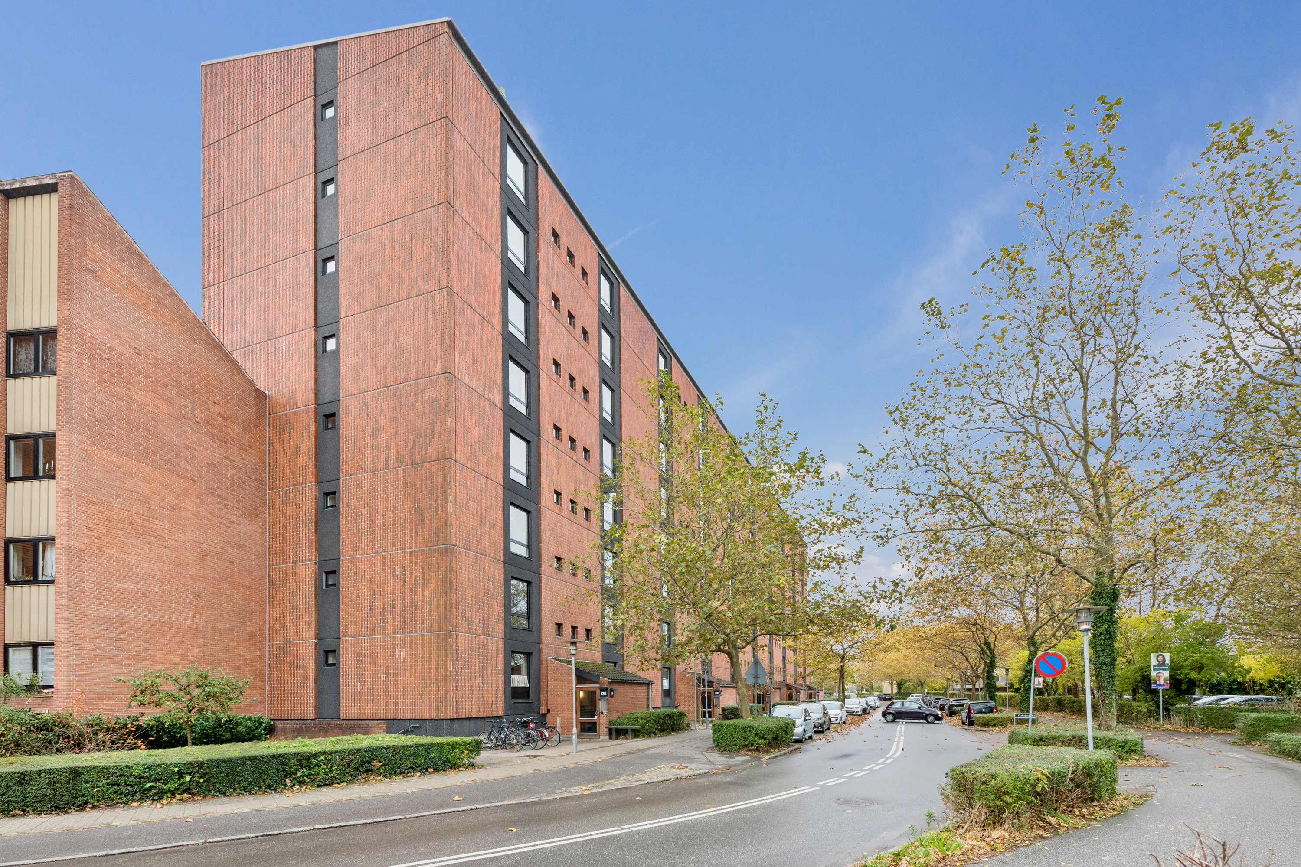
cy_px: 434
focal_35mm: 18
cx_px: 650
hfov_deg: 90.0
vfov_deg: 67.4
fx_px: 650
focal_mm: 18
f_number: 13
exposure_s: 1/50
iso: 560
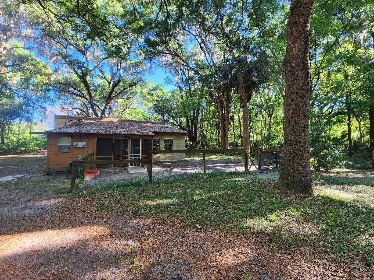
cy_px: 140
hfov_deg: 106.2
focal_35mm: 13
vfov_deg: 89.9
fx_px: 140
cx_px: 187
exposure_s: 1/60
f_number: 2.2
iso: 64
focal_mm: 2.2
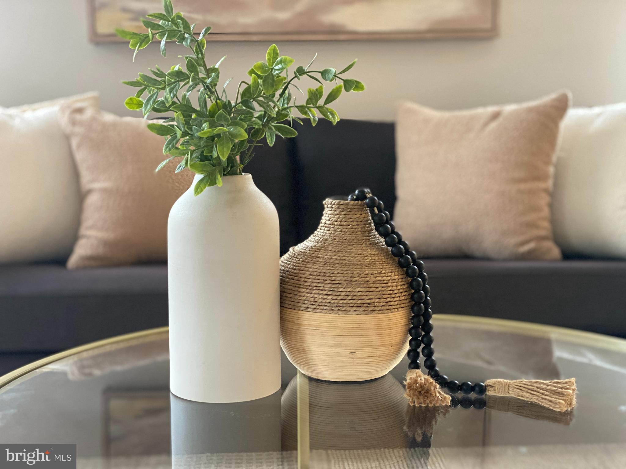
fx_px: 940
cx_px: 313
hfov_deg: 36.8
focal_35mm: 52
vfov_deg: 28.0
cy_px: 234
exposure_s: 1/30
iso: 400
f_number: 2
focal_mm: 6
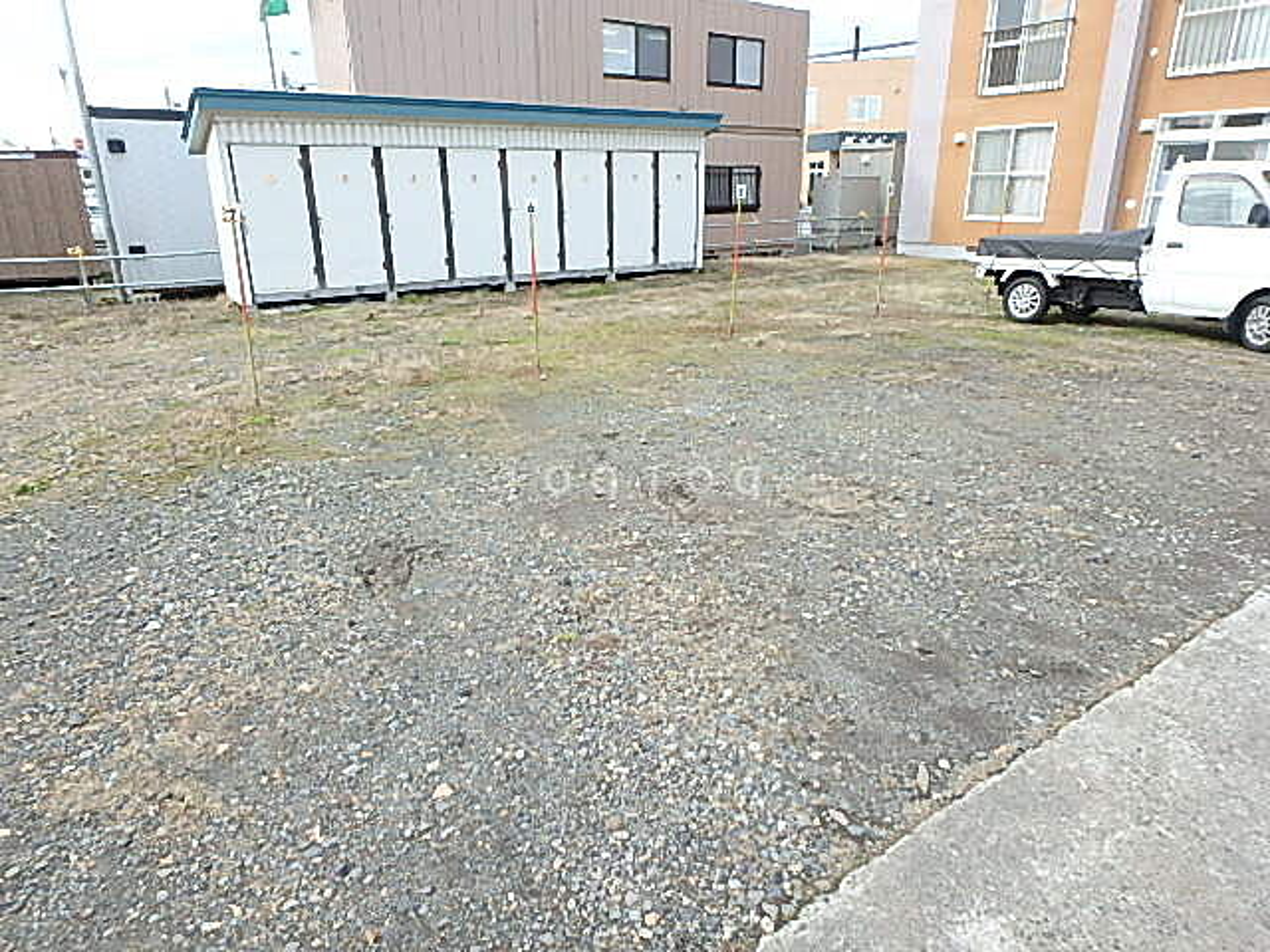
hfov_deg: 79.0
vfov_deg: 63.4
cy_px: 476
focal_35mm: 21
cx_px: 635
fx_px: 770
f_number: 3.5
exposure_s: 1/250
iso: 125
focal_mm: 3.7
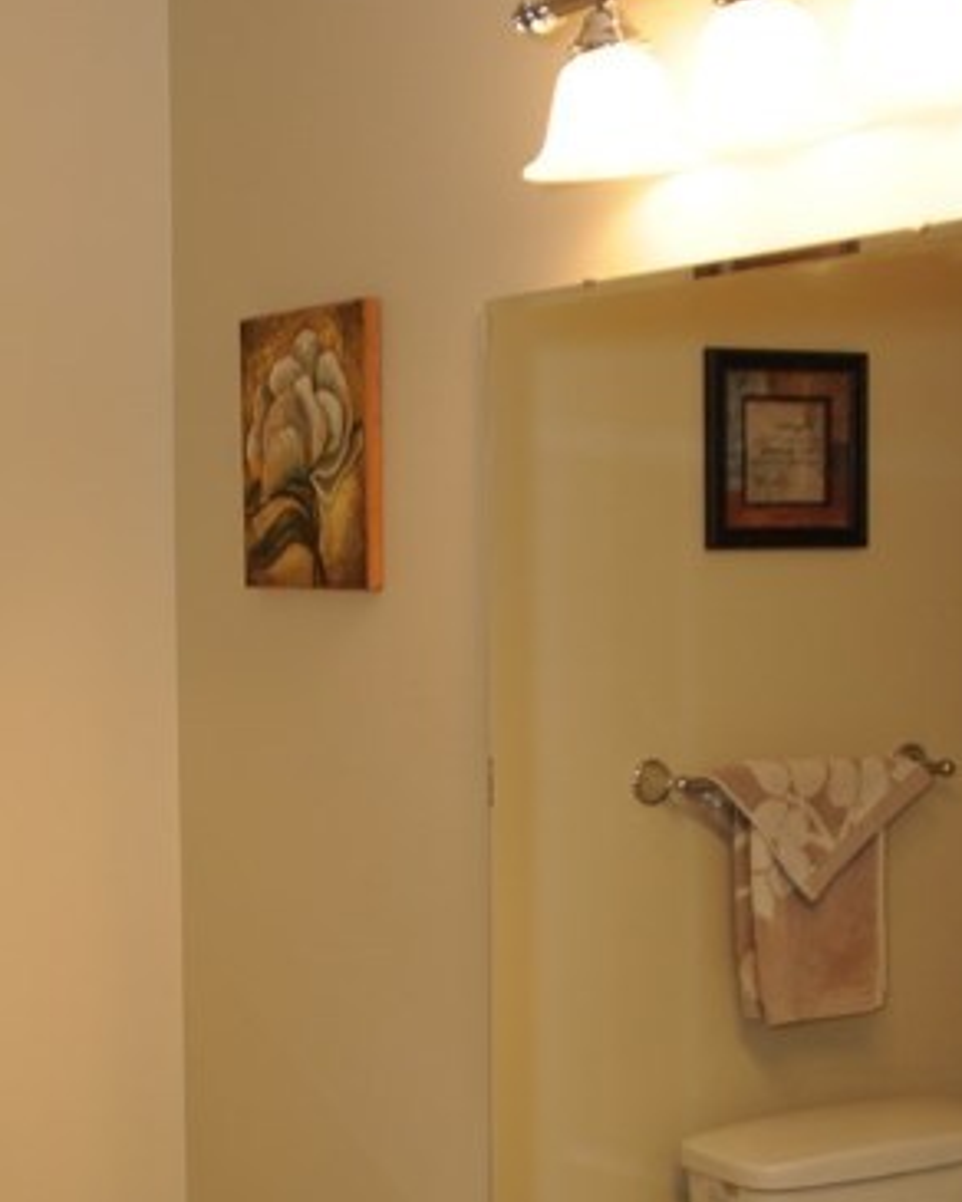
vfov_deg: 26.3
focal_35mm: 71
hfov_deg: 21.4
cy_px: 965
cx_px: 257
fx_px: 2527
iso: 250
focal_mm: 24
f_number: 2.8
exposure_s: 1/100
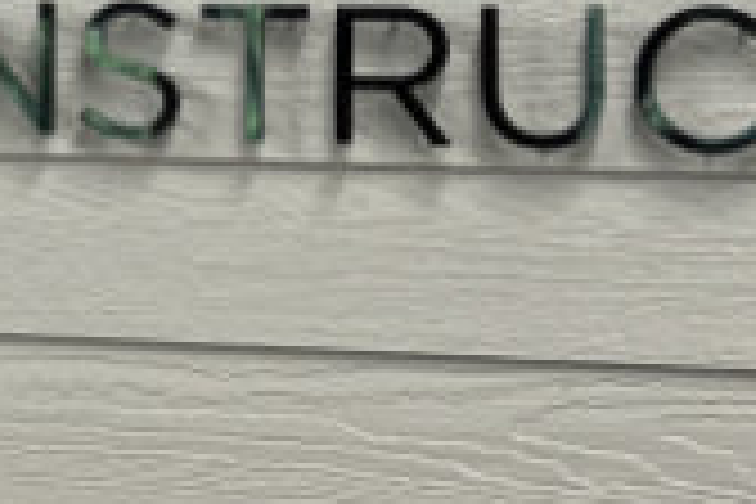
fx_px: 3381
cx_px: -220
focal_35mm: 161
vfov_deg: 8.4
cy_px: -117
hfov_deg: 12.4
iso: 80
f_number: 1.5
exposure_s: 1/60
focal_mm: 5.7
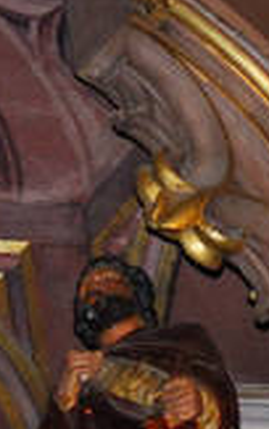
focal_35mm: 1316
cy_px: 187
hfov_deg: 1.0
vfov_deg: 1.6
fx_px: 15423
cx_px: -438
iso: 900
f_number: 5.6
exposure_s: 1/60
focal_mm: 200
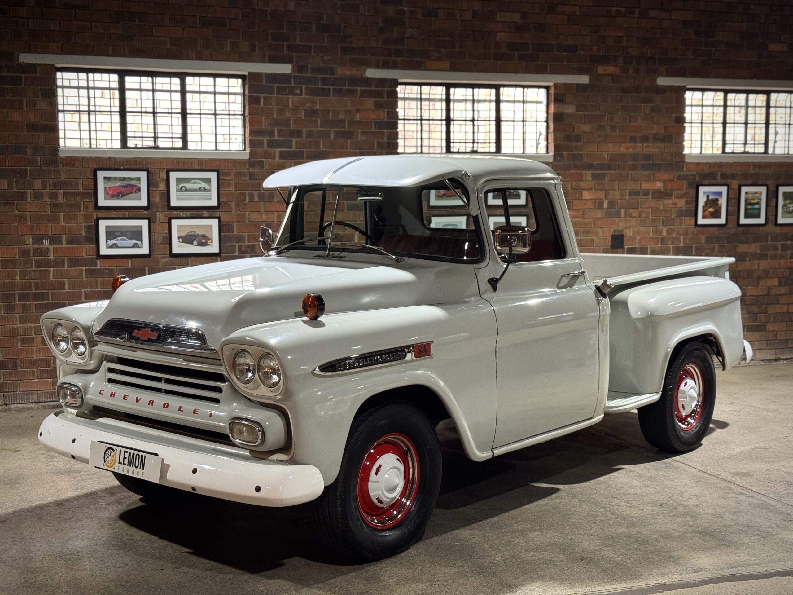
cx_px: 396
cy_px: 298
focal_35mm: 48
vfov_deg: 30.3
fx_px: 1100
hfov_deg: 39.7
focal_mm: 6.76
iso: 250
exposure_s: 1/50
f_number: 1.78
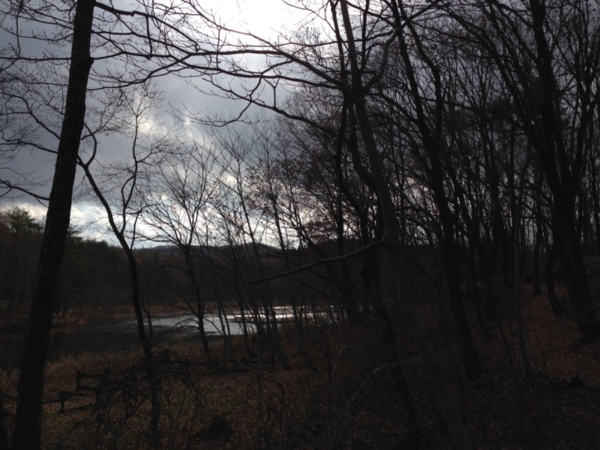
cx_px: 300
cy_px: 225
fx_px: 572
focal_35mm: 33
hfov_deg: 55.4
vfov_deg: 42.9
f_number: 2.4
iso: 50
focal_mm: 4.12
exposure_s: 1/2169
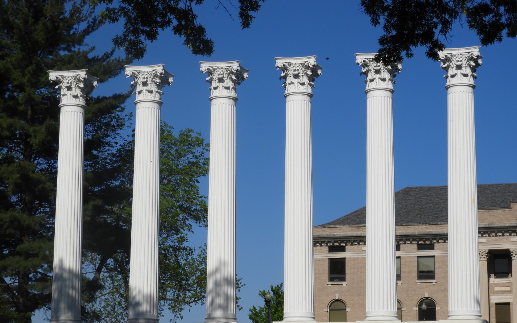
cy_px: 189
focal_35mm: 91
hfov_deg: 22.8
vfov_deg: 14.4
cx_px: 260
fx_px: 1282
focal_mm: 15.2
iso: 100
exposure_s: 1/2000
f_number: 4.5
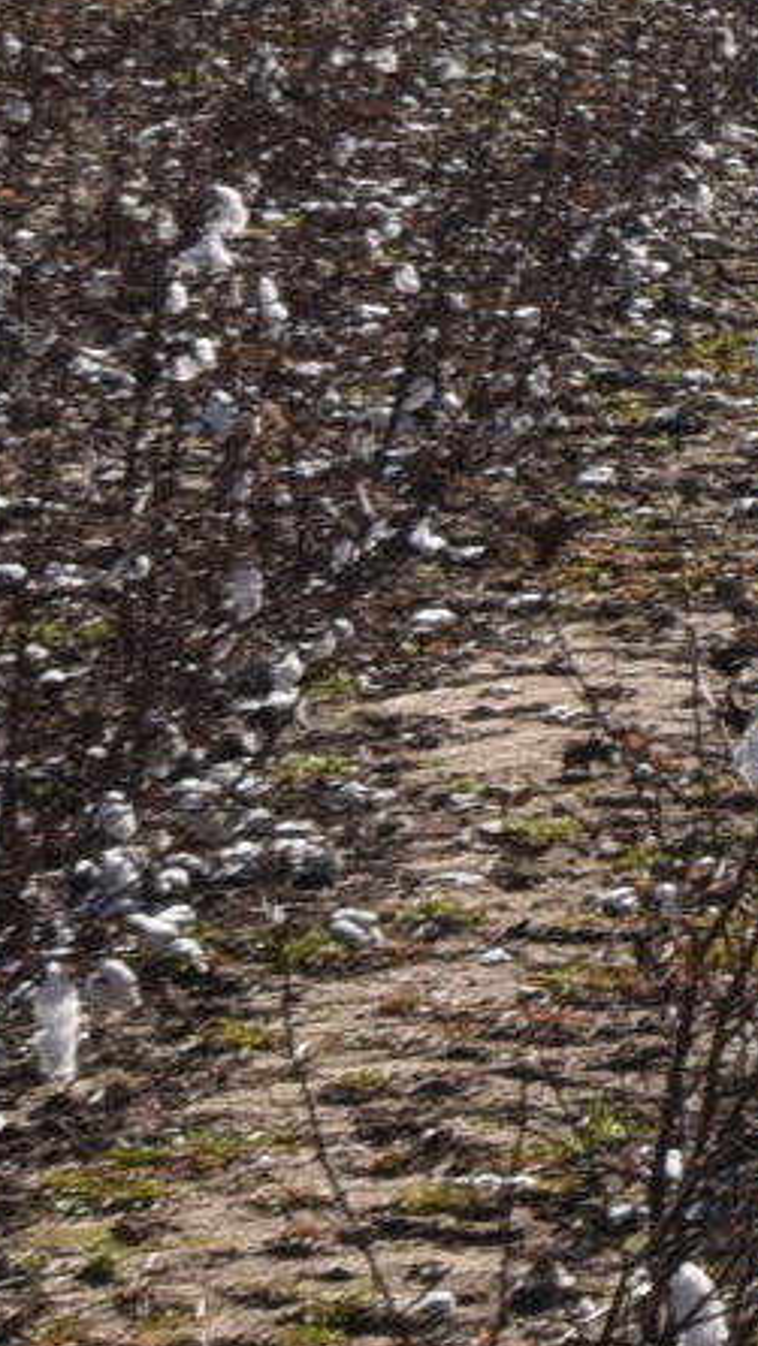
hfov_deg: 5.1
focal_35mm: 211
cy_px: -697
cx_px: 3050
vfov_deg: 9.9
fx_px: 7537
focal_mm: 20
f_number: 14
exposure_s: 1/200
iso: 100
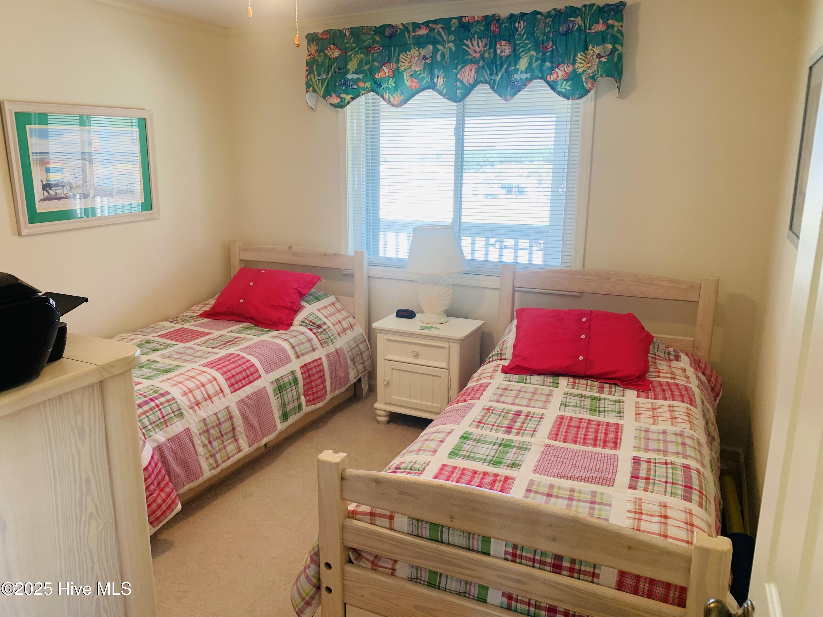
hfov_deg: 67.3
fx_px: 618
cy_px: 308
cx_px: 412
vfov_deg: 53.1
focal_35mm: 26
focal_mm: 4.25
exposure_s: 1/60
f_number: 1.8
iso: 80
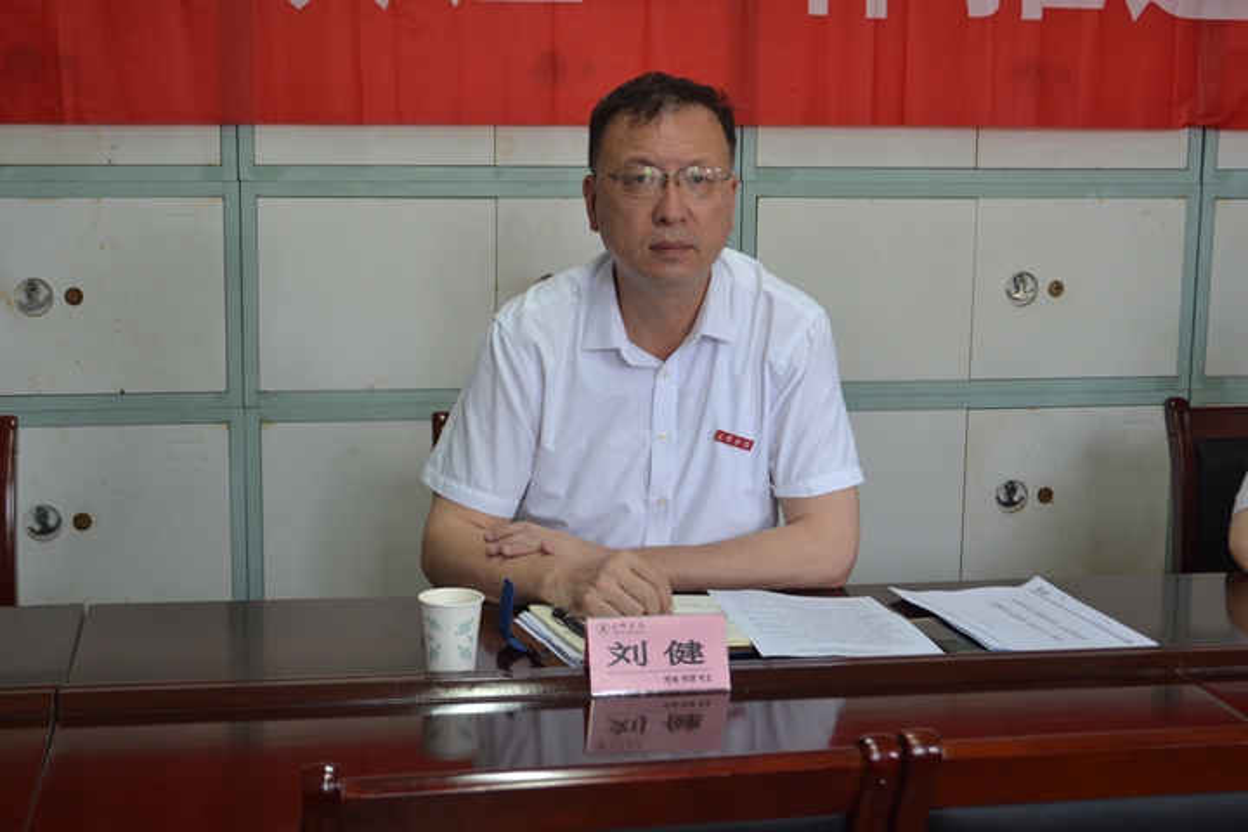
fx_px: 2080
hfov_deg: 33.4
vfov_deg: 22.6
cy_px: 416
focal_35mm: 60
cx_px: 624
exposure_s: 1/25
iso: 400
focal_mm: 40
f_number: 5.3
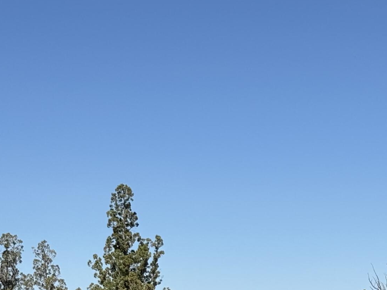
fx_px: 1464
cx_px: 226
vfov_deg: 11.0
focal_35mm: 131
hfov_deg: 15.0
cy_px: 388
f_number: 1.78
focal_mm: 6.76
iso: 64
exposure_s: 1/4310
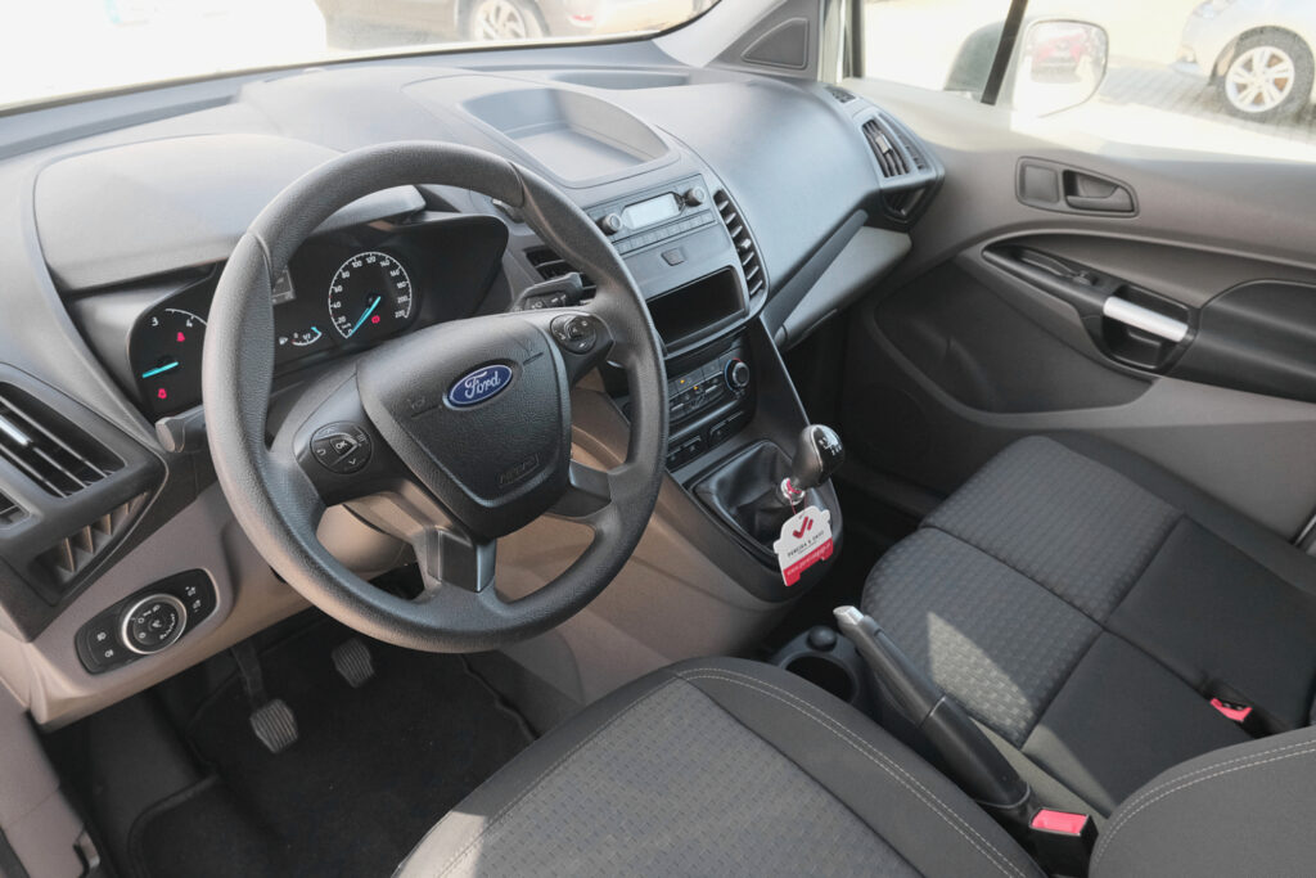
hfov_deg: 71.5
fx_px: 914
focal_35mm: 25
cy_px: 439
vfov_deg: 51.3
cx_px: 658
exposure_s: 1/100
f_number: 7.1
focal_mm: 16.6
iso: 2000
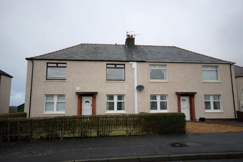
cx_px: 122
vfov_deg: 50.5
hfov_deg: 70.4
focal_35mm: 26
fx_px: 172
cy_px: 81
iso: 200
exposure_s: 1/200
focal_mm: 17
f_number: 5.3
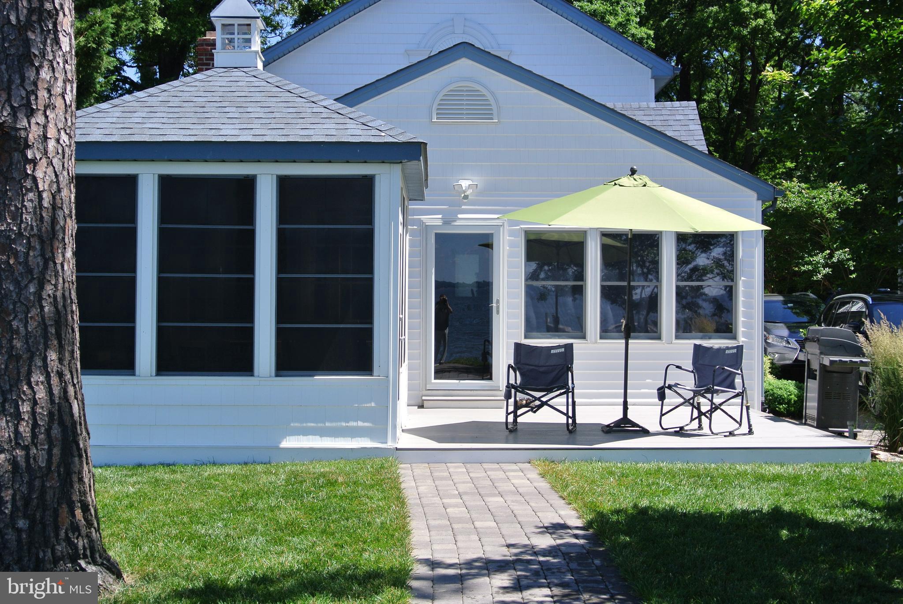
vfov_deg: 27.6
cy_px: 302
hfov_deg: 40.3
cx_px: 452
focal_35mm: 49
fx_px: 1230
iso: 100
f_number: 4.5
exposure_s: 1/400
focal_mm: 18.2
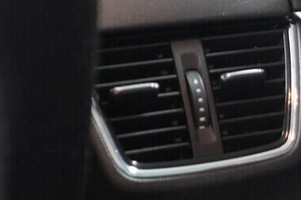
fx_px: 1153
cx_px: 305
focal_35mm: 138
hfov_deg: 14.6
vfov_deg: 9.9
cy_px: 190
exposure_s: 1/40
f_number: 2.8
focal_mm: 24
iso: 3200
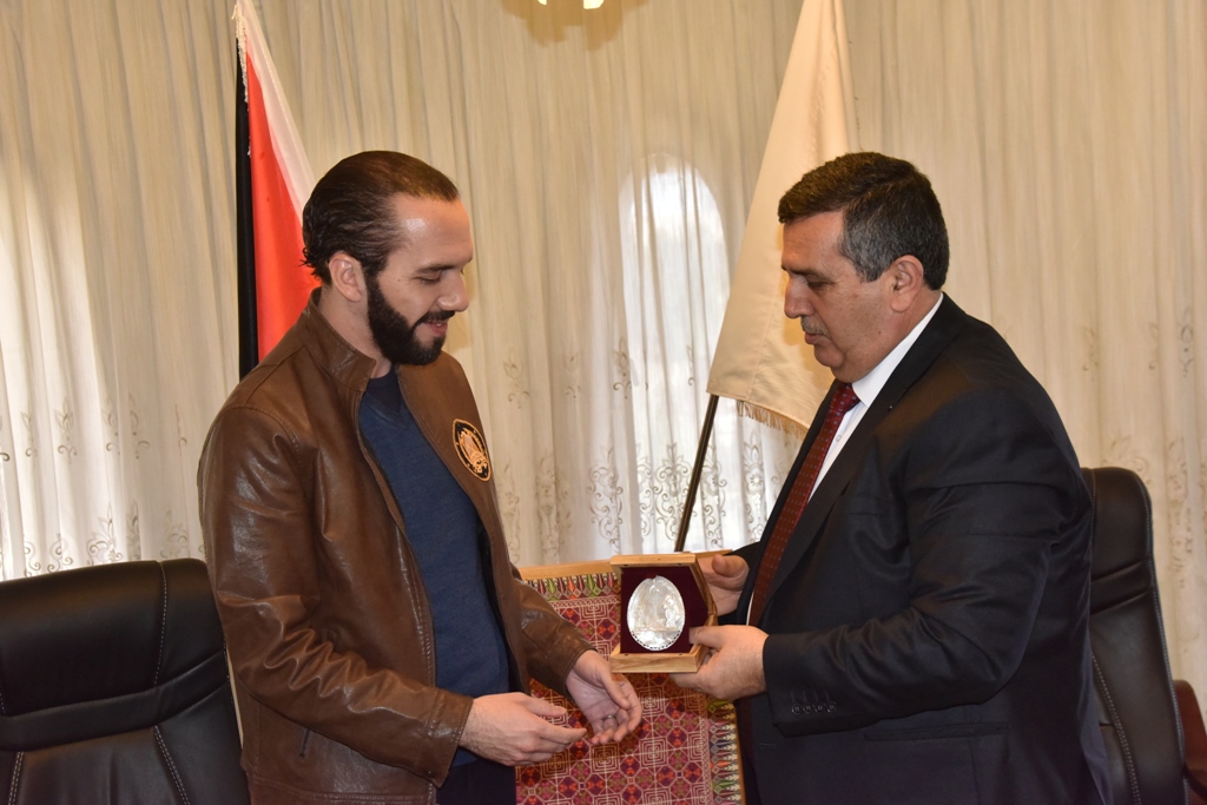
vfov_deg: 28.1
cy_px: 402
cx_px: 604
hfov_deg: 41.1
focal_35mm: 48
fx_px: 1609
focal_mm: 48
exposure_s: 1/250
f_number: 8
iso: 2500
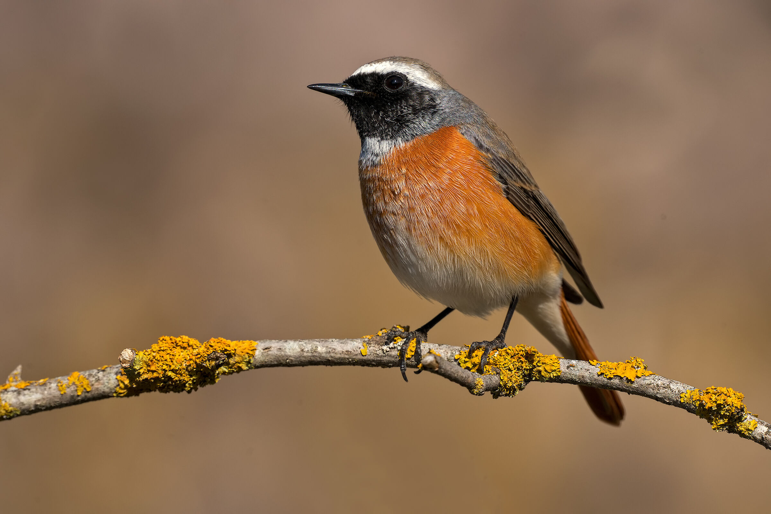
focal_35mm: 600
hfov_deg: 3.4
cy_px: 257
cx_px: 386
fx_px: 12849
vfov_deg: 2.3
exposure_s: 1/1000
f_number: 10
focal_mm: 600
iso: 800
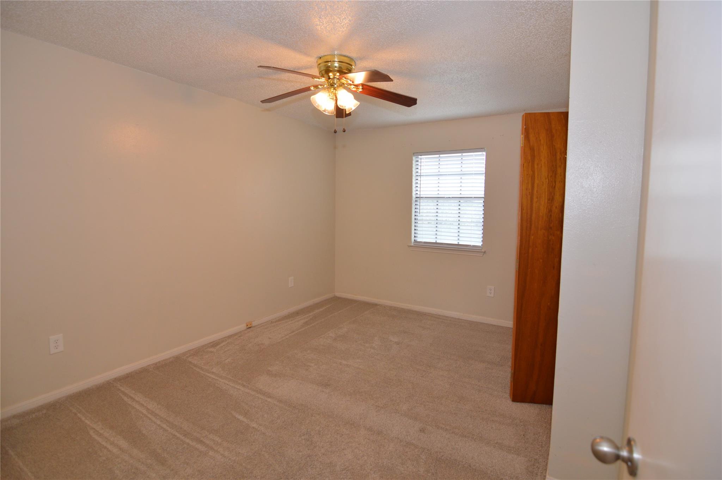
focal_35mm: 16
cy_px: 240
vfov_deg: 71.9
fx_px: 331
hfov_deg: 95.0
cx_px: 361
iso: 400
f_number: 3.5
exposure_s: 1/60
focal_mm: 11
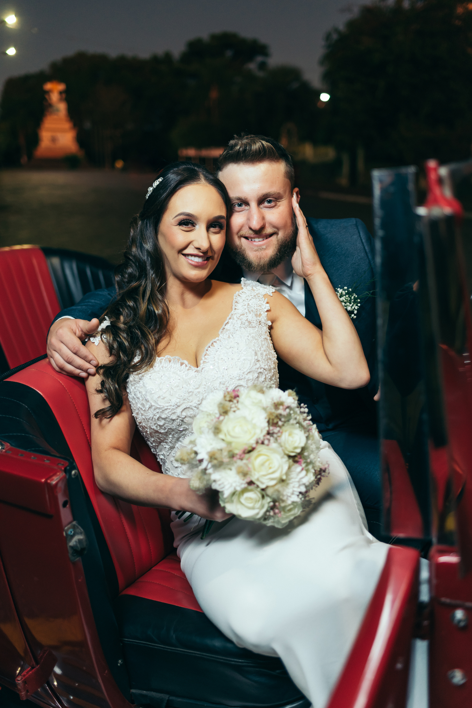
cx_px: 236
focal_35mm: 35
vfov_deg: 54.4
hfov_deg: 37.9
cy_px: 354
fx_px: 688
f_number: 1.8
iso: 500
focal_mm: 35
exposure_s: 1/200
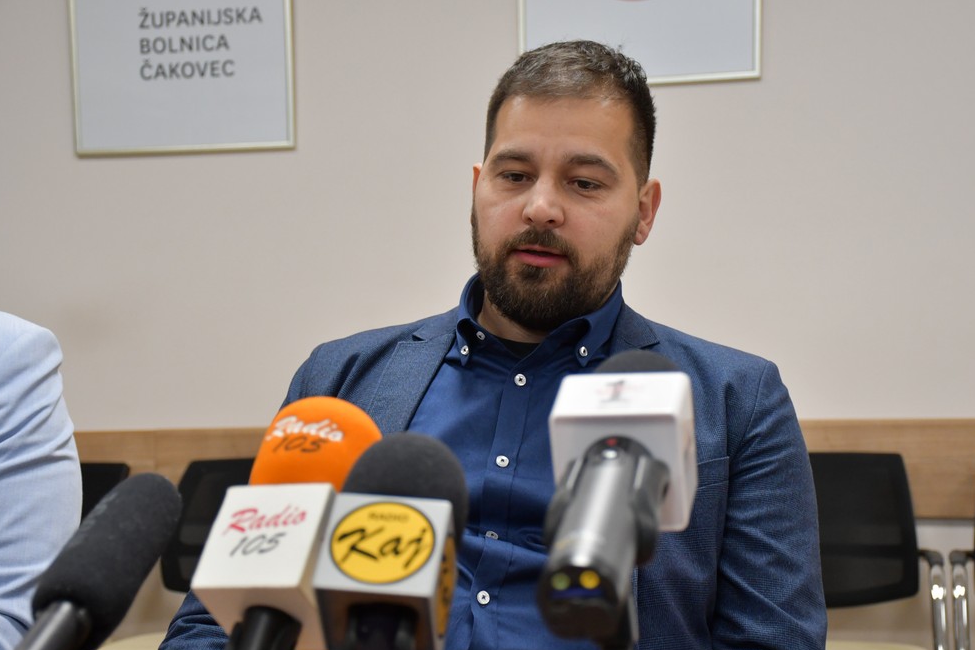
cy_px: 324
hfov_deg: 31.9
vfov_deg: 21.6
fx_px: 1706
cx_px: 505
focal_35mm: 63
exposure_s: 1/125
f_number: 4.5
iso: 1800
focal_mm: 40
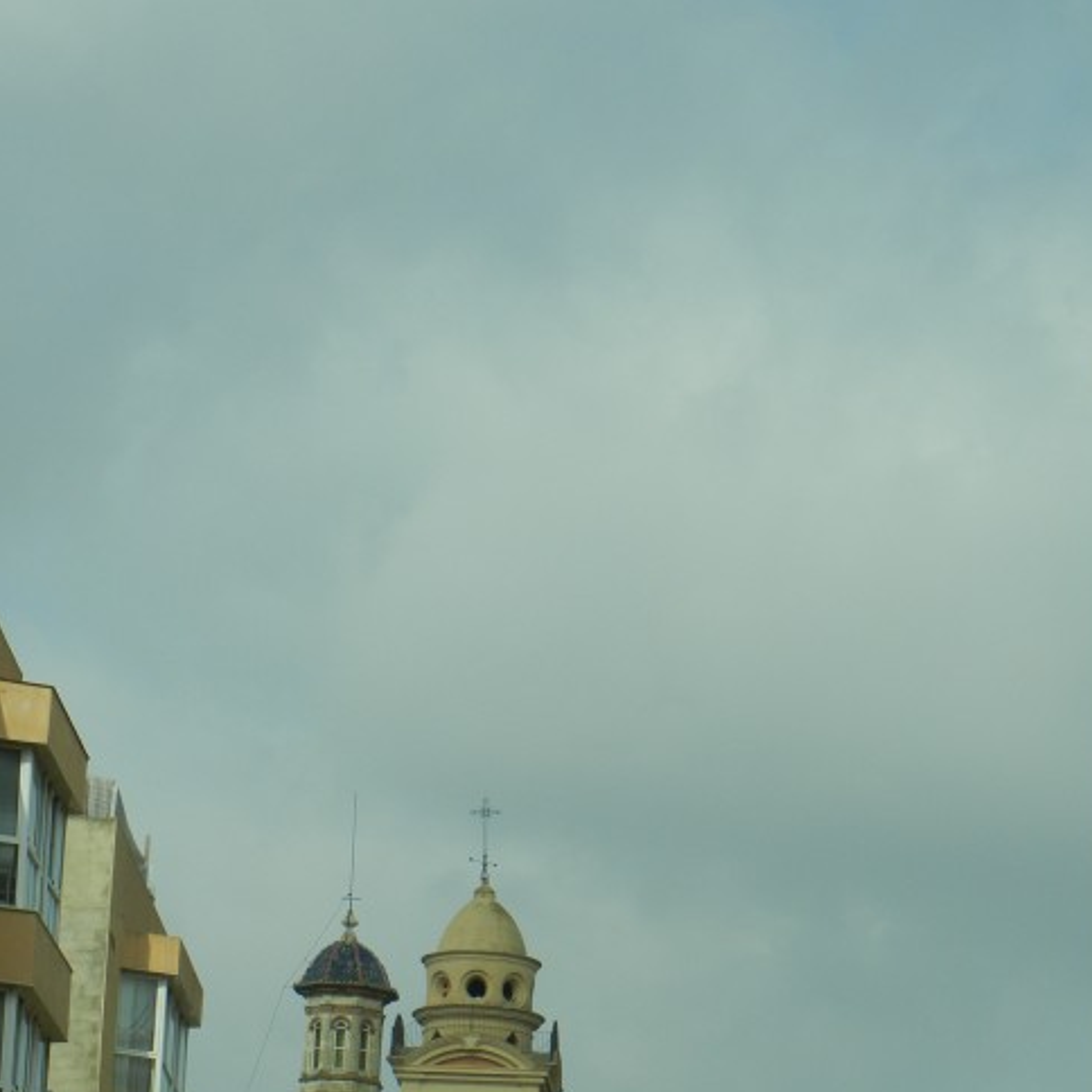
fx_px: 5104
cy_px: 790
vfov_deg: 12.2
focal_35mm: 143
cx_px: 467
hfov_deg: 12.2
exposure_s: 1/384
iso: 160
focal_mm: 18.3
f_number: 9
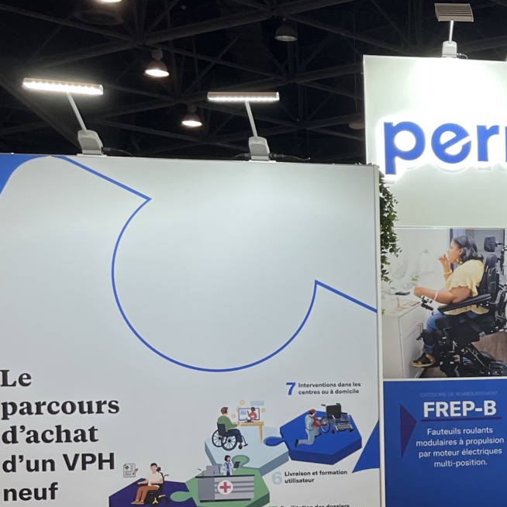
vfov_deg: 23.7
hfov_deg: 21.5
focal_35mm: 72
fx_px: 1193
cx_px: 670
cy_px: 388
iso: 100
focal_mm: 5.1
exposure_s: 1/100
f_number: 1.6
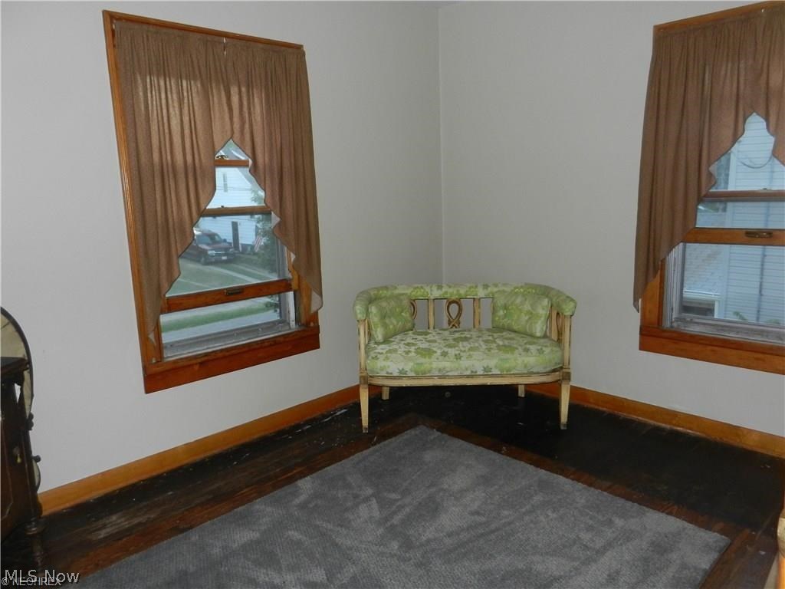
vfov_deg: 54.9
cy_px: 294
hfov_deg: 69.4
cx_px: 392
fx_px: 567
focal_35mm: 25
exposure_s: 1/30
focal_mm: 4.5
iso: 320
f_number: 3.5
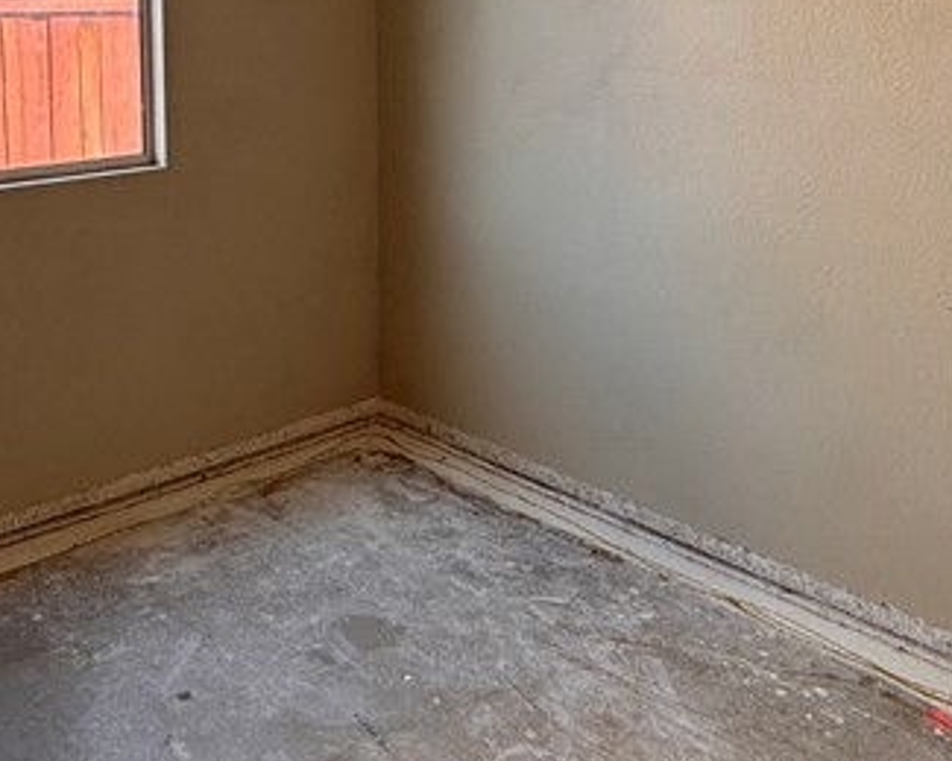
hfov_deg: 42.7
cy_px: 102
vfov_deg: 33.4
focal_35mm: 43
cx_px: 375
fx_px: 1212
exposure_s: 1/252
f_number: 2.2
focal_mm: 2.22
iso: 40
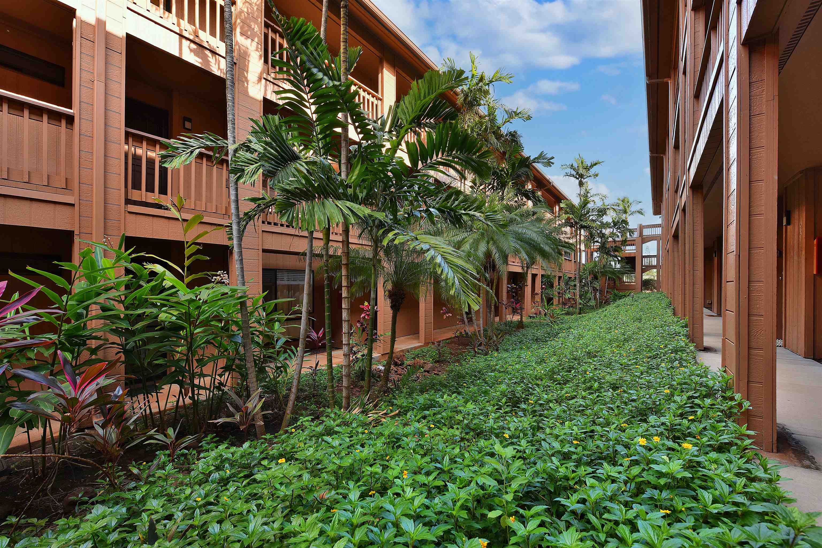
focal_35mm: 15
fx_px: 343
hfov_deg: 100.4
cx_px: 411
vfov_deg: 77.4
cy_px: 274
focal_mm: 15
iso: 320
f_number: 5.6
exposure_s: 1/125
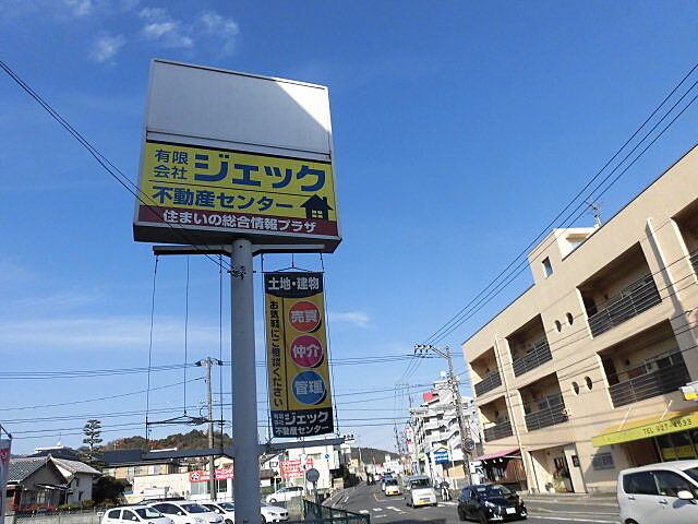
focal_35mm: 24
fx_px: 484
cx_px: 349
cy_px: 262
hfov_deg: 71.6
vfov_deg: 56.8
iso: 100
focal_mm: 4.3
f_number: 7.8
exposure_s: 1/250
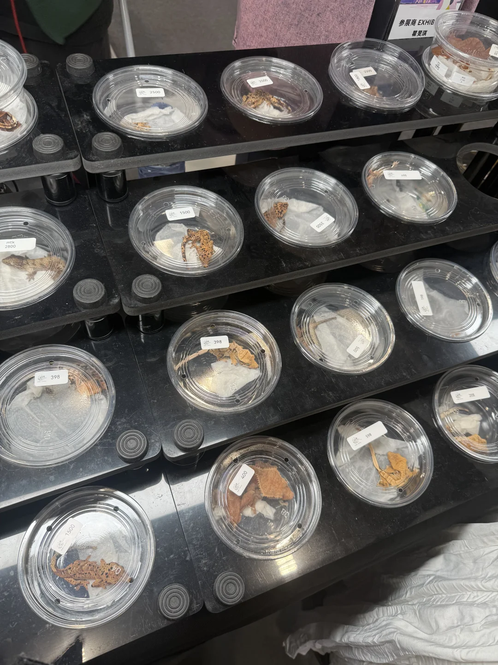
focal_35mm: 24
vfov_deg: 71.6
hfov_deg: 56.8
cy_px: 332
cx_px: 249
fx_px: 460
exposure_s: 1/150
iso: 80
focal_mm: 6.76
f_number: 1.78
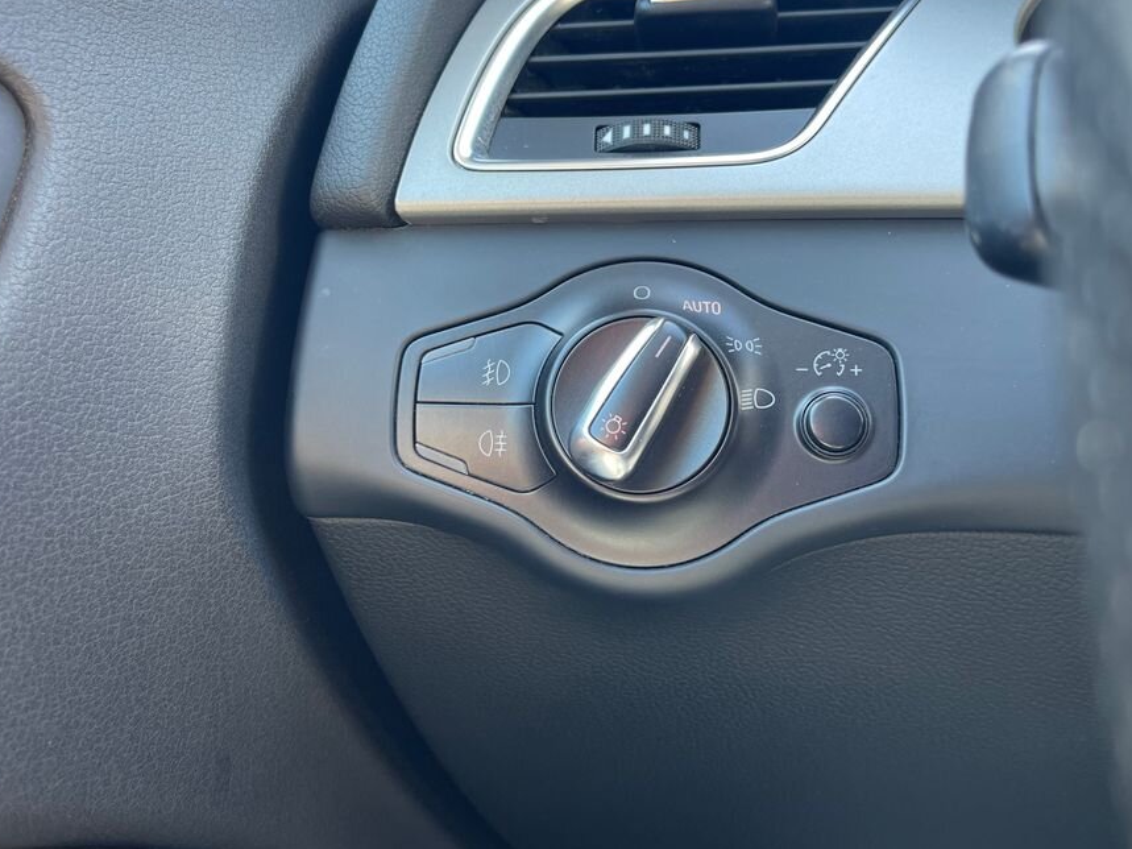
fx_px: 1014
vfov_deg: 45.3
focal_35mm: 31
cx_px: 592
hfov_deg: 58.3
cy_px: 369
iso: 125
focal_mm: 5.1
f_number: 1.6
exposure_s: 1/94
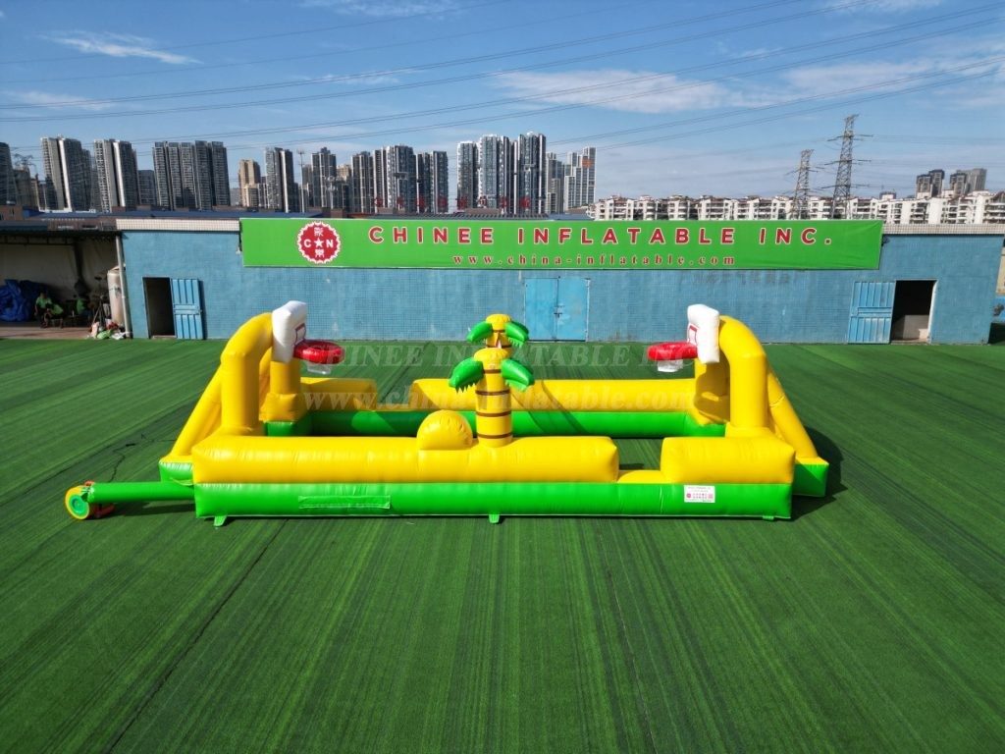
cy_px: 377
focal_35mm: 24
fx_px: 697
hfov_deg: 71.6
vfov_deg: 56.8
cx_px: 502
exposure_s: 1/4000
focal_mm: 6.72
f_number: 1.7
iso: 110
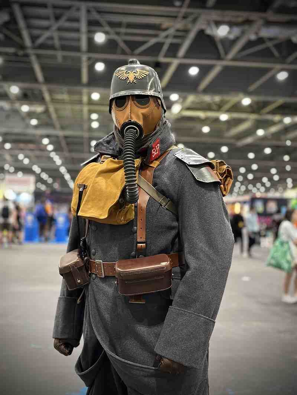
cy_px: 198
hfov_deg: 30.3
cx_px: 148
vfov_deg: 39.6
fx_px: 549
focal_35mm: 48
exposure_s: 1/33
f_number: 1.78
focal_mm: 6.86
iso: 640
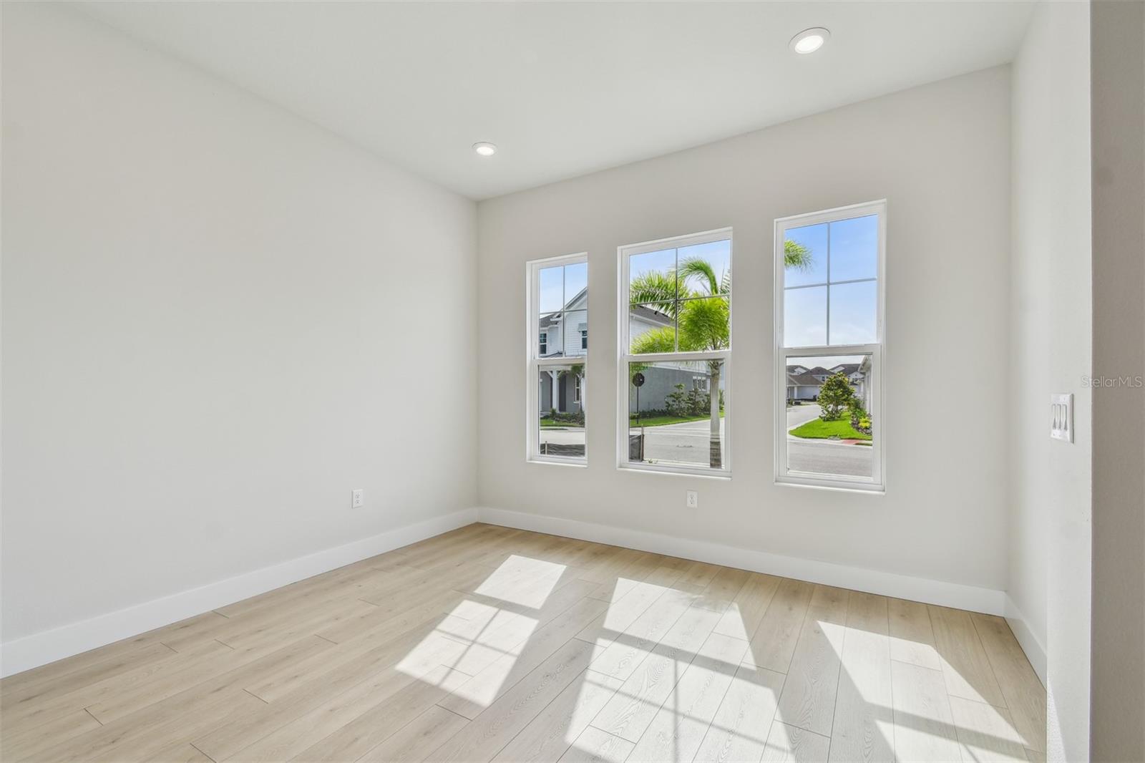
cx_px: 572
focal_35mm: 15
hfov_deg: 100.4
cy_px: 382
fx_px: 477
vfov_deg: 77.3
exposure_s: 1/250
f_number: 7.1
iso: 100
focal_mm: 10
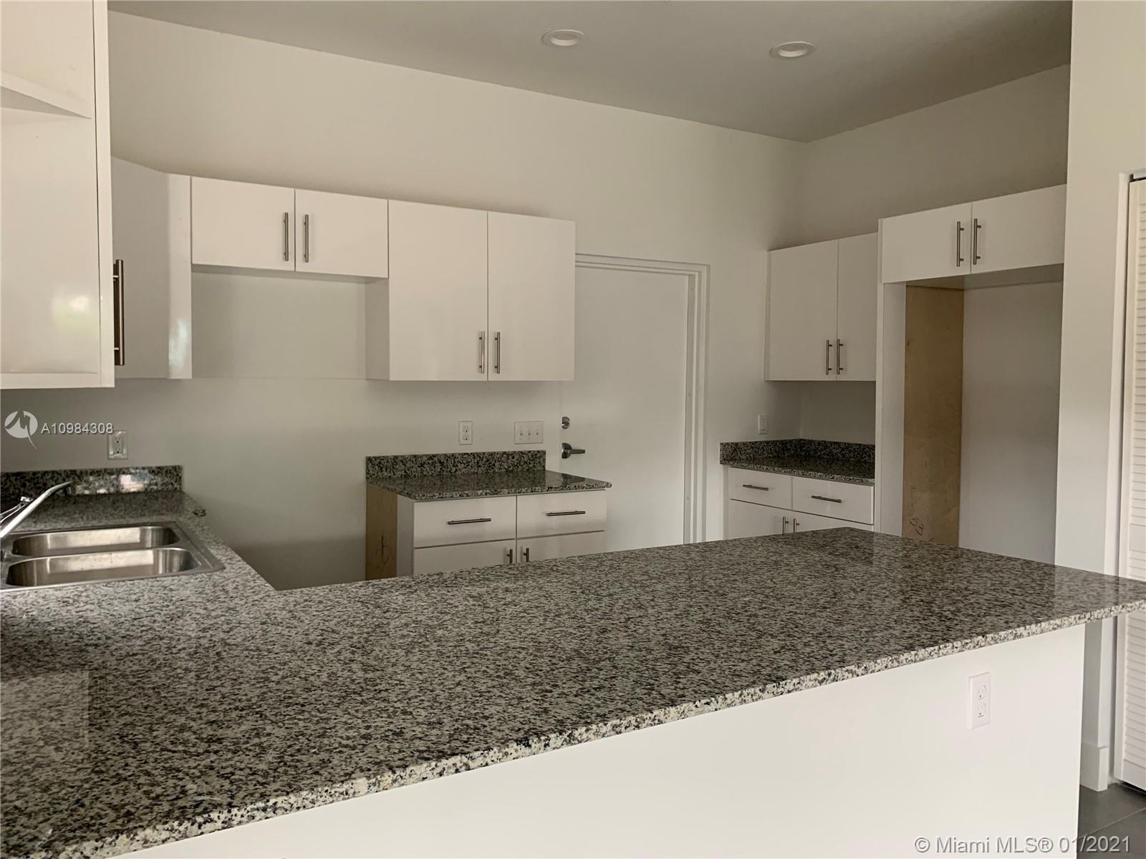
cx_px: 573
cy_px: 430
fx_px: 861
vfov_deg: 53.1
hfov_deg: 67.3
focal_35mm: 26
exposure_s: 1/60
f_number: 1.8
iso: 125
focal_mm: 4.25
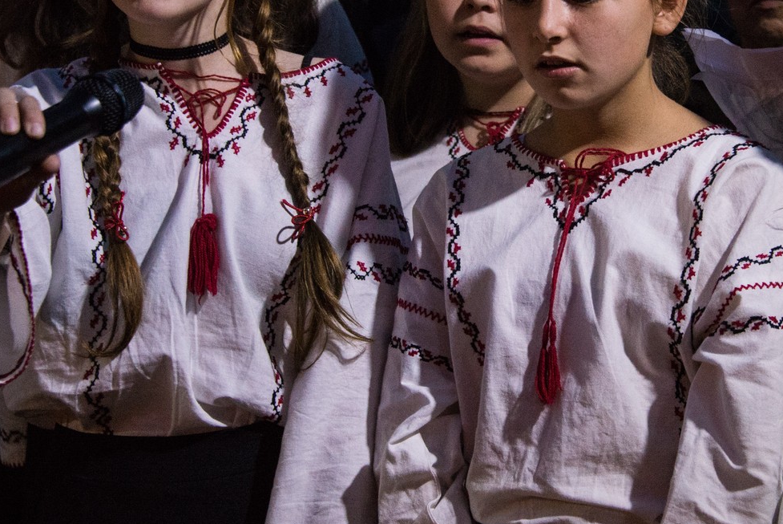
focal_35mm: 141
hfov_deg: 14.5
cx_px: 558
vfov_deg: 9.7
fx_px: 3069
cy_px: 153
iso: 6400
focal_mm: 72
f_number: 5
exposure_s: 1/80
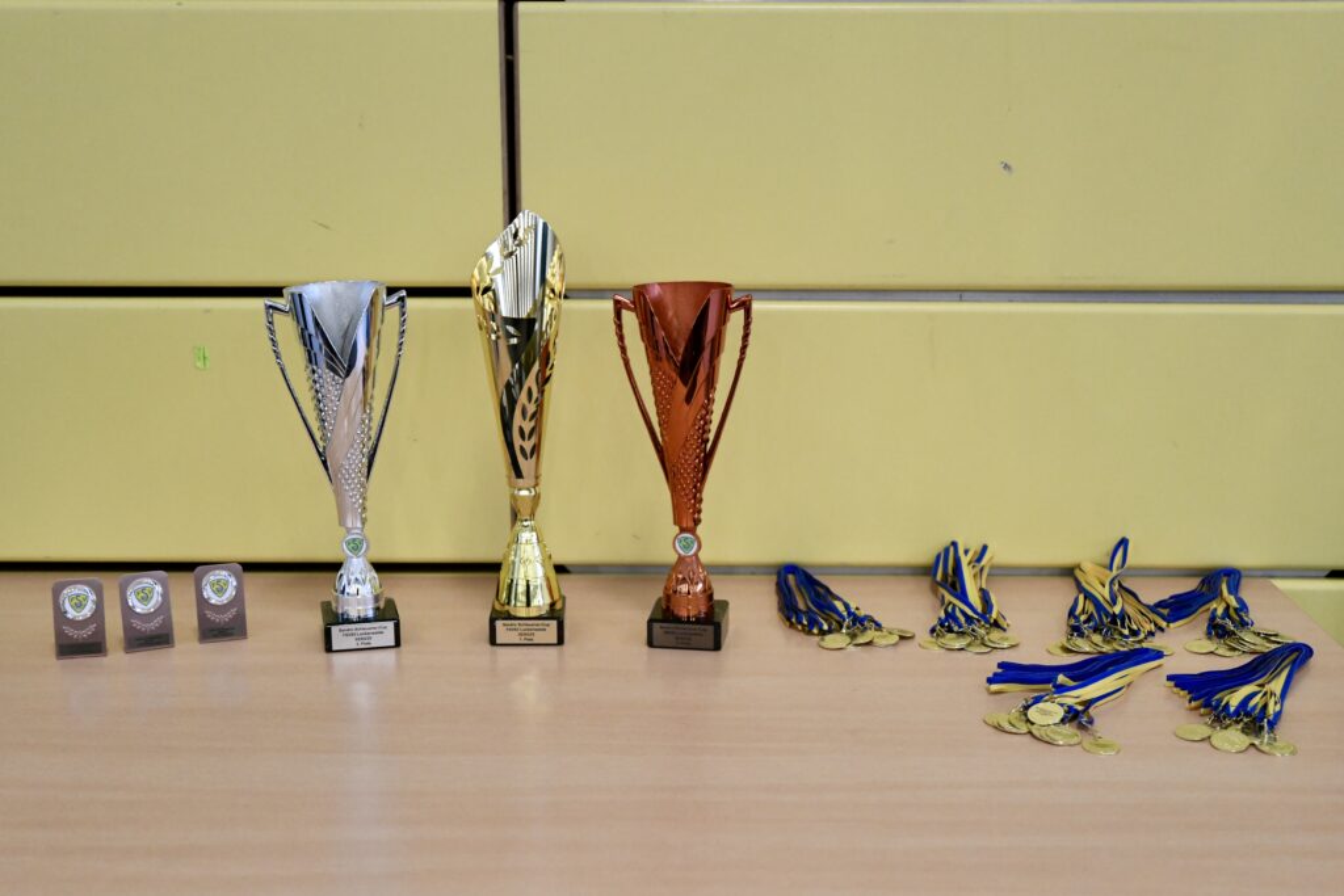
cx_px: 672
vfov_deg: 33.4
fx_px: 1493
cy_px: 448
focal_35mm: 40
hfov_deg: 48.5
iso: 5000
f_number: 2.8
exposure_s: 1/800
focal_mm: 40
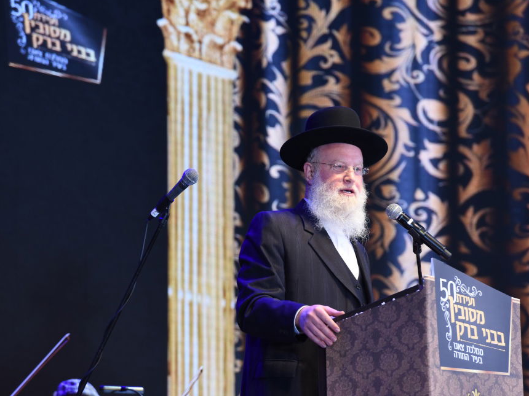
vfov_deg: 6.5
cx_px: 245
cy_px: 188
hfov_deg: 8.6
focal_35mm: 229
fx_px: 3500
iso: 800
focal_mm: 200
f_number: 5.6
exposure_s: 1/160
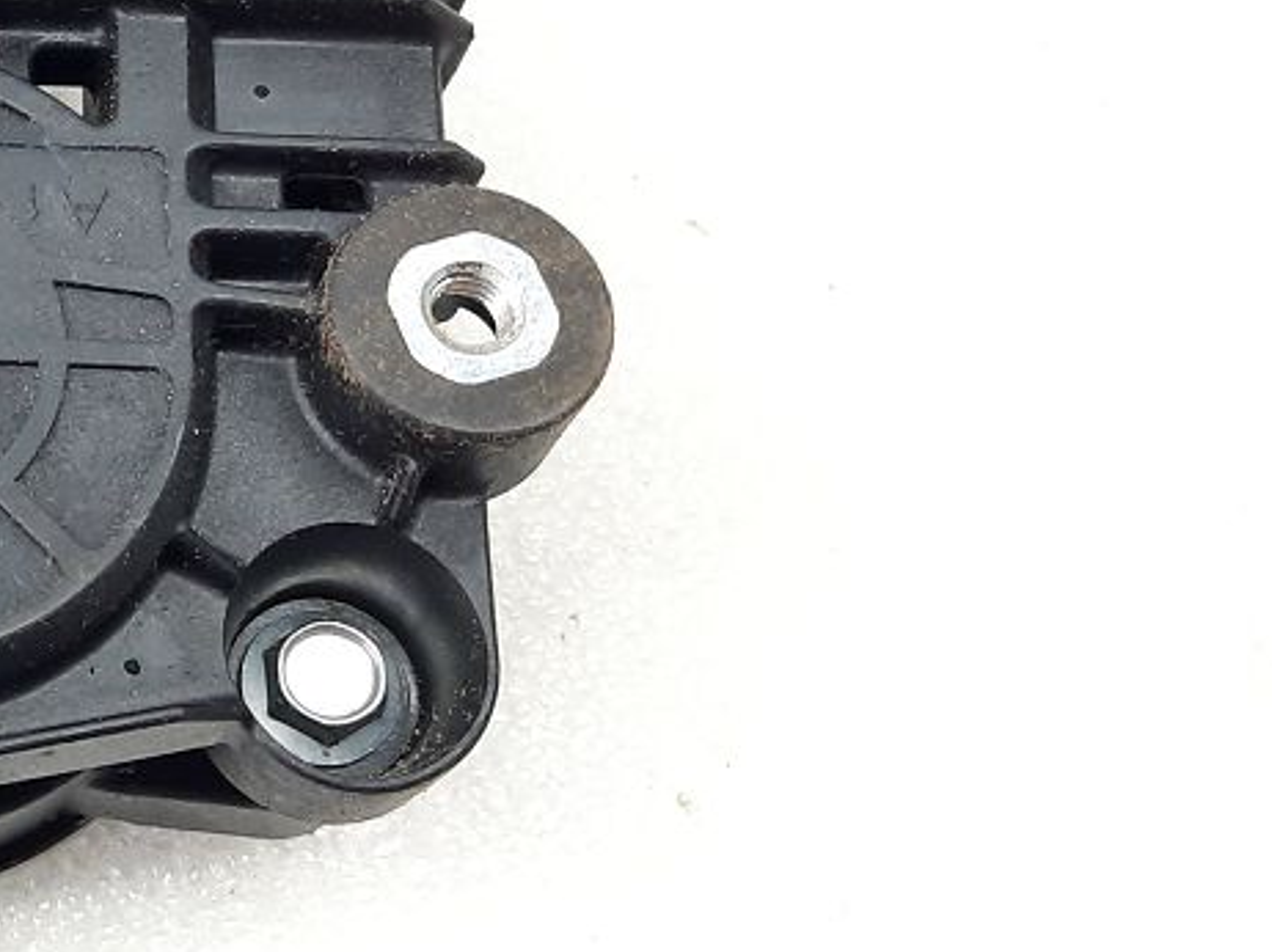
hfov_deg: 25.8
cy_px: 289
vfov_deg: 22.4
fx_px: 2387
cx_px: -361
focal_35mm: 65
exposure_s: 1/50
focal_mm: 4.6
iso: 160
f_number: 2
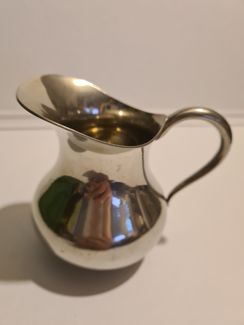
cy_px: 162
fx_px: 244
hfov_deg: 53.1
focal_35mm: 26
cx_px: 122
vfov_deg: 67.3
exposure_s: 1/50
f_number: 1.8
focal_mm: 5.4
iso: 320
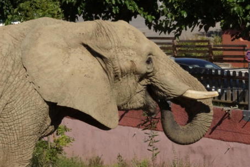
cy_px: 87
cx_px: 138
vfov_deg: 6.9
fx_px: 1389
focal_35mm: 200
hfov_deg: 10.3
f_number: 20
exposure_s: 1/2500
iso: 6400
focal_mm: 120
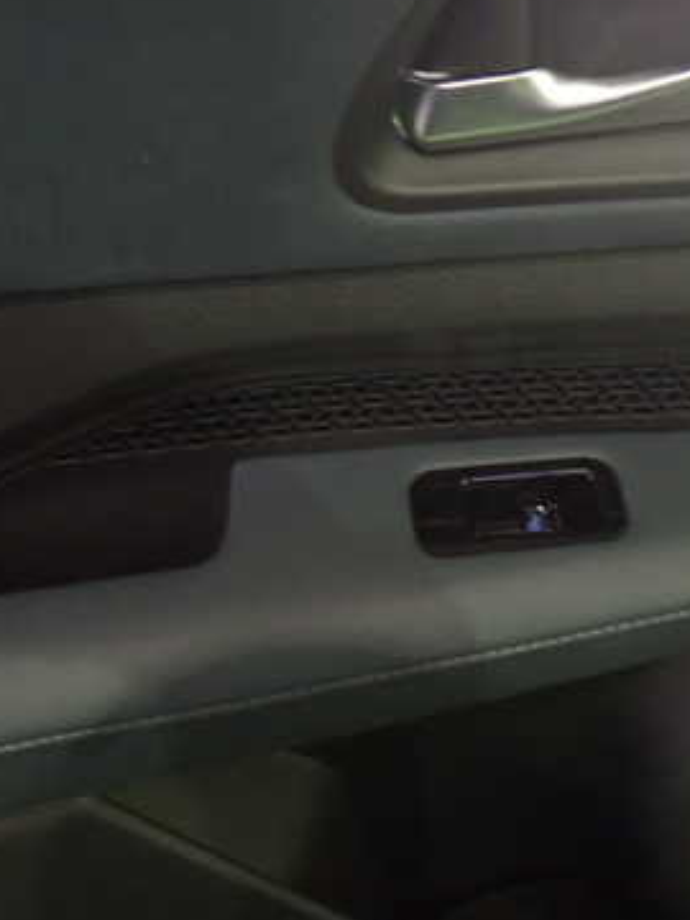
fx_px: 1329
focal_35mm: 50
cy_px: 473
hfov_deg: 29.0
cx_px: 424
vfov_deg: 38.2
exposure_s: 1/13
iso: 800
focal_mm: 5.4
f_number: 2.3
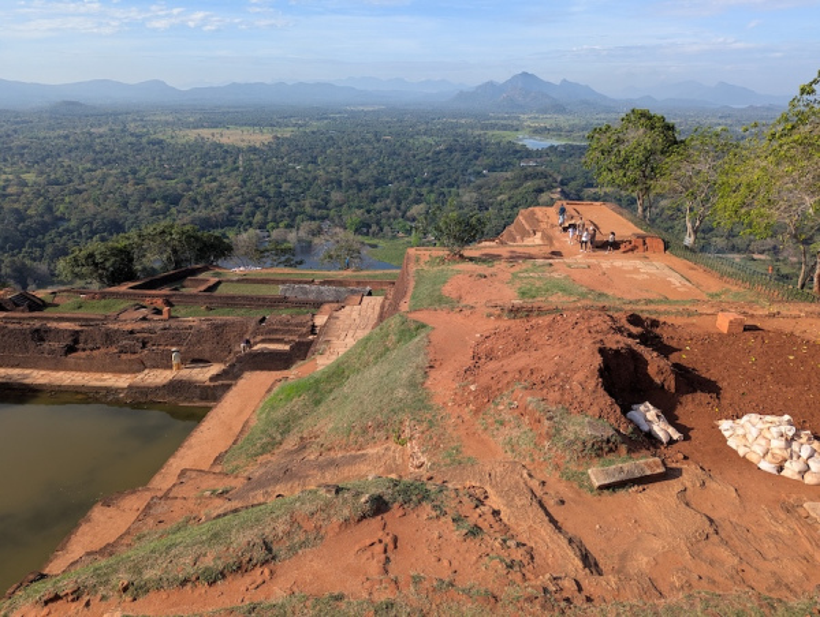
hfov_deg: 71.5
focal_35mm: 24
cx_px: 410
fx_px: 569
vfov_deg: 57.0
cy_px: 308
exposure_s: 1/1618
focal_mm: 6.81
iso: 47
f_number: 1.85
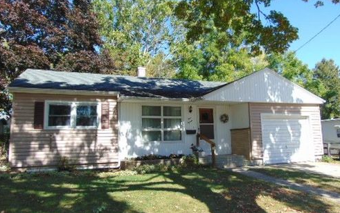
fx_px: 250
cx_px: 172
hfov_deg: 68.4
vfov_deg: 46.0
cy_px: 106
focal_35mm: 27
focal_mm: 4.5
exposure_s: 1/500
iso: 80
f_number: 3
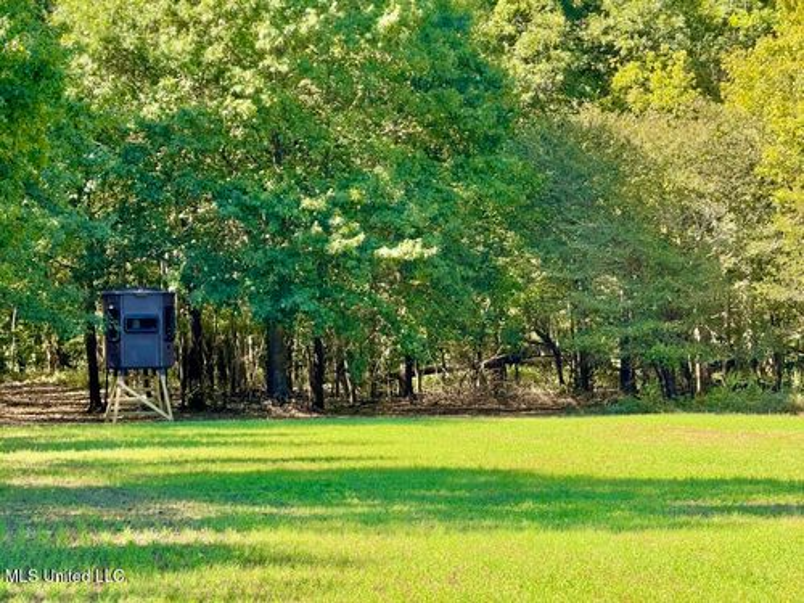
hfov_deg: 16.4
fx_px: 2787
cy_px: 302
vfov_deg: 12.3
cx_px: 402
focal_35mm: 120
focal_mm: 15.66
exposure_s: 1/456
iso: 50
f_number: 2.8
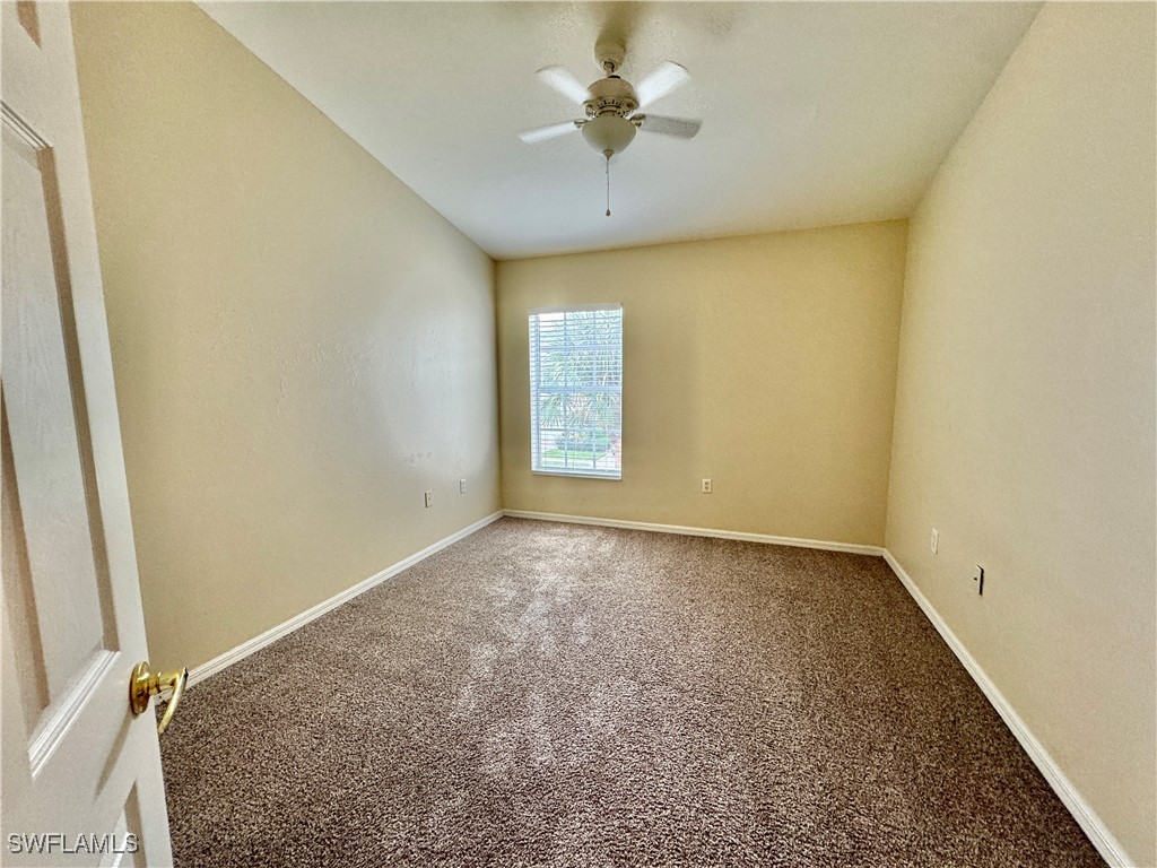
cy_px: 434
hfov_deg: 102.1
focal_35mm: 14
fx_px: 468
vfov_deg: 85.7
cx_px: 578
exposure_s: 1/120
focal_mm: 2.22
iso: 200
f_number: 2.2
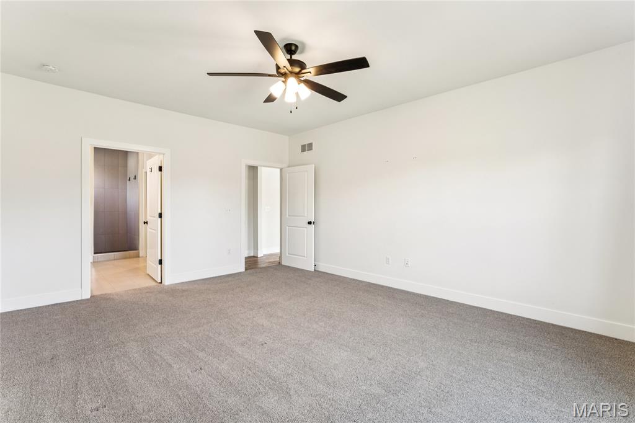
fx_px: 286
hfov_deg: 96.0
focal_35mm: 16
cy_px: 212
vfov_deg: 73.0
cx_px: 318
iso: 100
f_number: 13
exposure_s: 1/2.5
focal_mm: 16.2
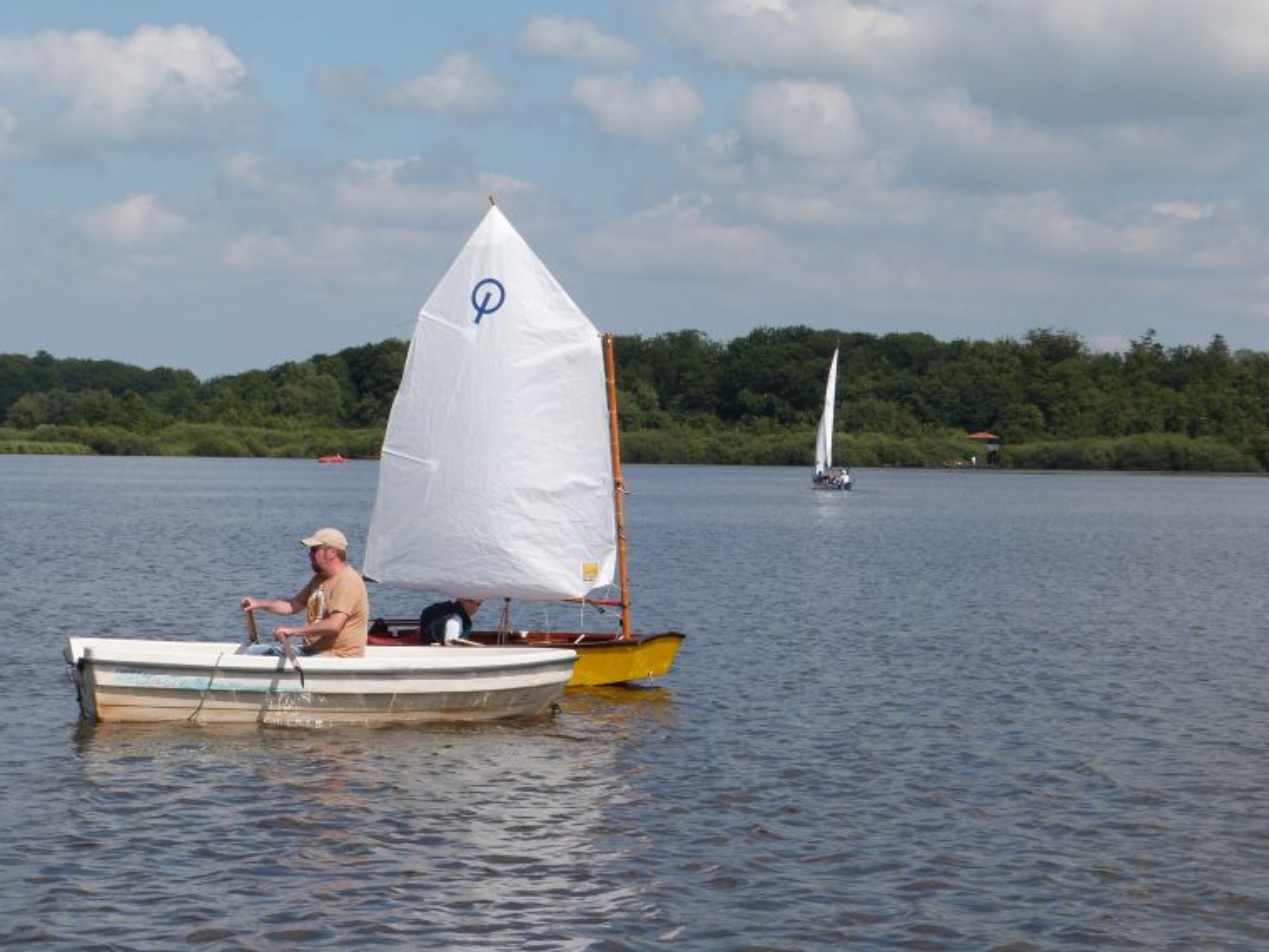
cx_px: 640
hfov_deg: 19.6
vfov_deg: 14.8
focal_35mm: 100
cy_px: 454
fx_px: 3666
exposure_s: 1/640
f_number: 5.6
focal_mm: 17.2
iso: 100
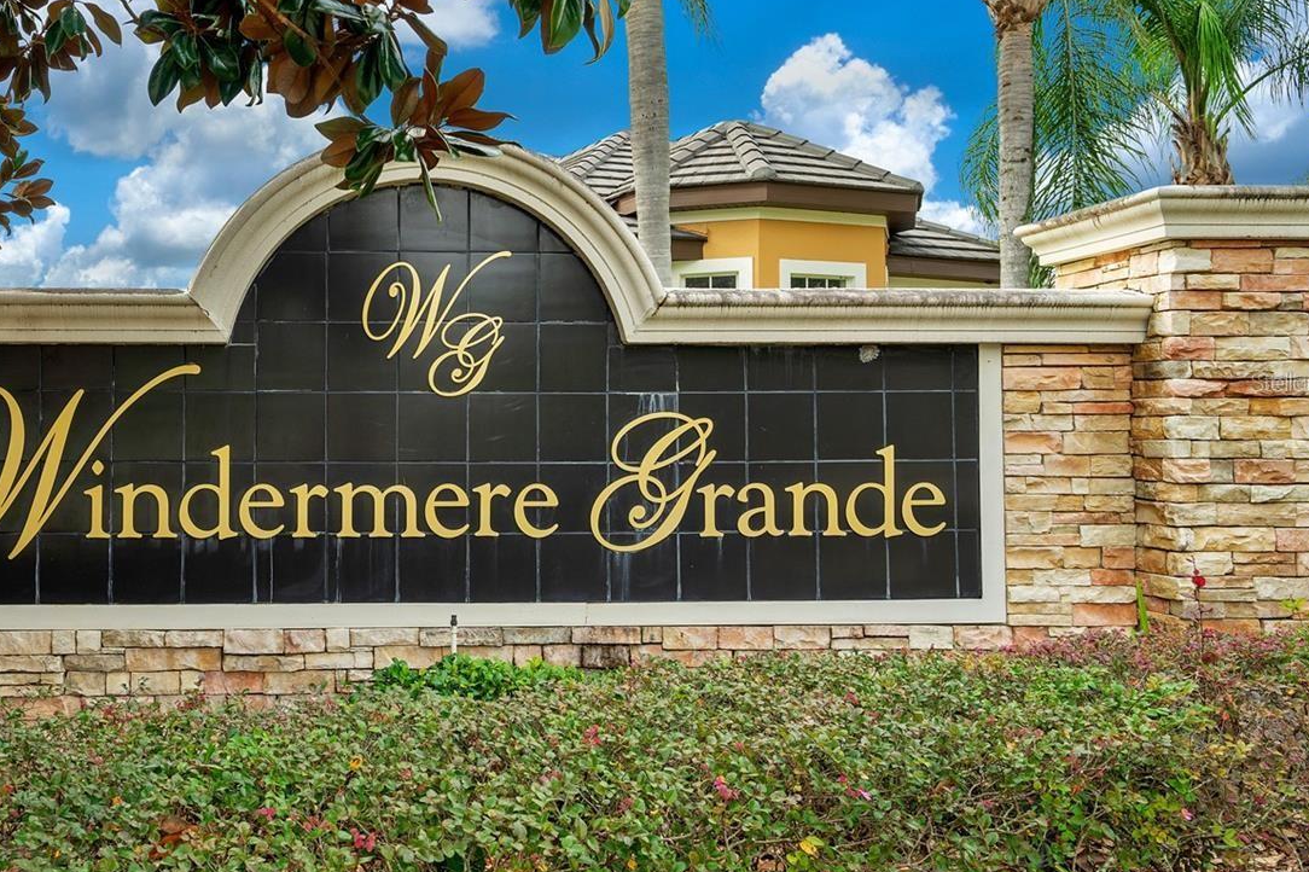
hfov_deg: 58.4
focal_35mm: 31
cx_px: 398
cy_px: 382
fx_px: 1127
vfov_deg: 42.2
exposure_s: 1/100
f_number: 6.3
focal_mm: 21
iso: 100
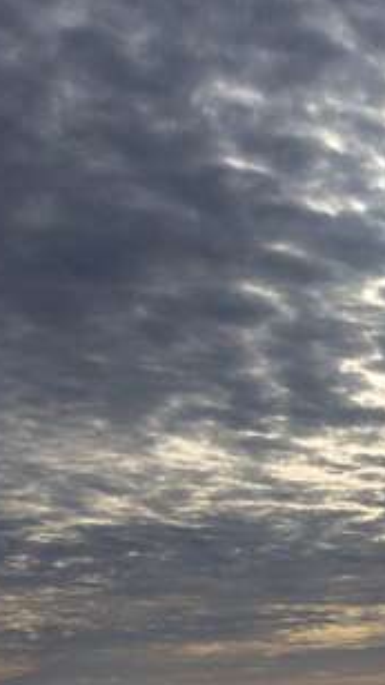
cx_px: 788
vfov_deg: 25.3
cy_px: 587
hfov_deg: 12.7
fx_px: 1490
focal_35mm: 82
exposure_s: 1/10309
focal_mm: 4.15
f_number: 2.2
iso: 40
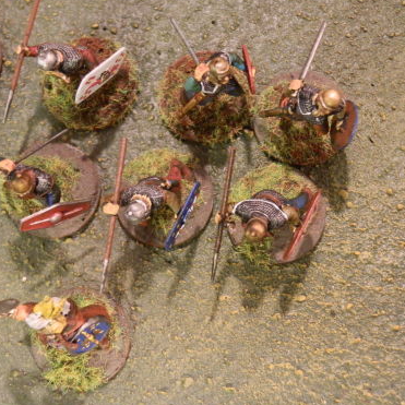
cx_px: 164
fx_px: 1032
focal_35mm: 78
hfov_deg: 22.2
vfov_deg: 22.2
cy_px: 212
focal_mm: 10.99
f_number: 3.7
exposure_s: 1/8
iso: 400
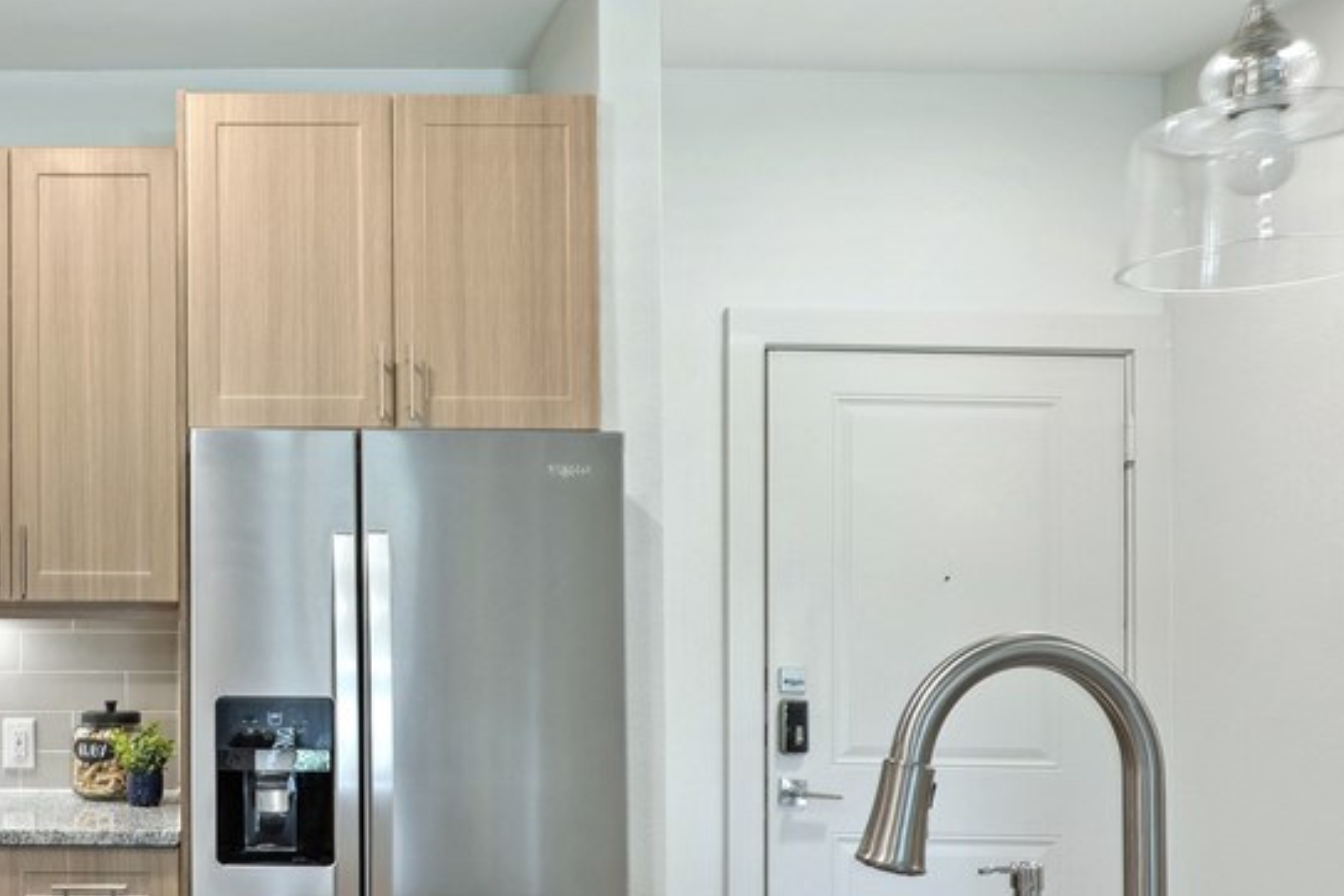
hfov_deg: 55.0
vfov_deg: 40.8
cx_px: 287
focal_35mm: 32
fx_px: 1195
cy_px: 567
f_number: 9
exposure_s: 1/2
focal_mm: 16
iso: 100
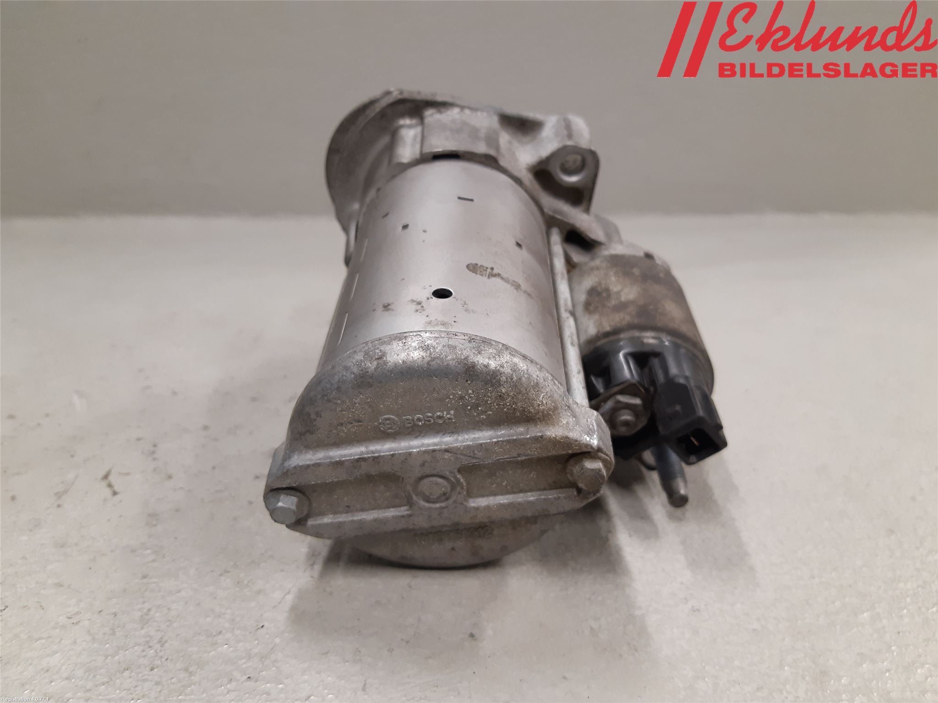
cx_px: 469
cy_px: 352
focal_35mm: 26
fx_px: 705
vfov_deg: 53.1
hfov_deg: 67.3
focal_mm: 3.93
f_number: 1.7
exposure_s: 1/50
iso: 160
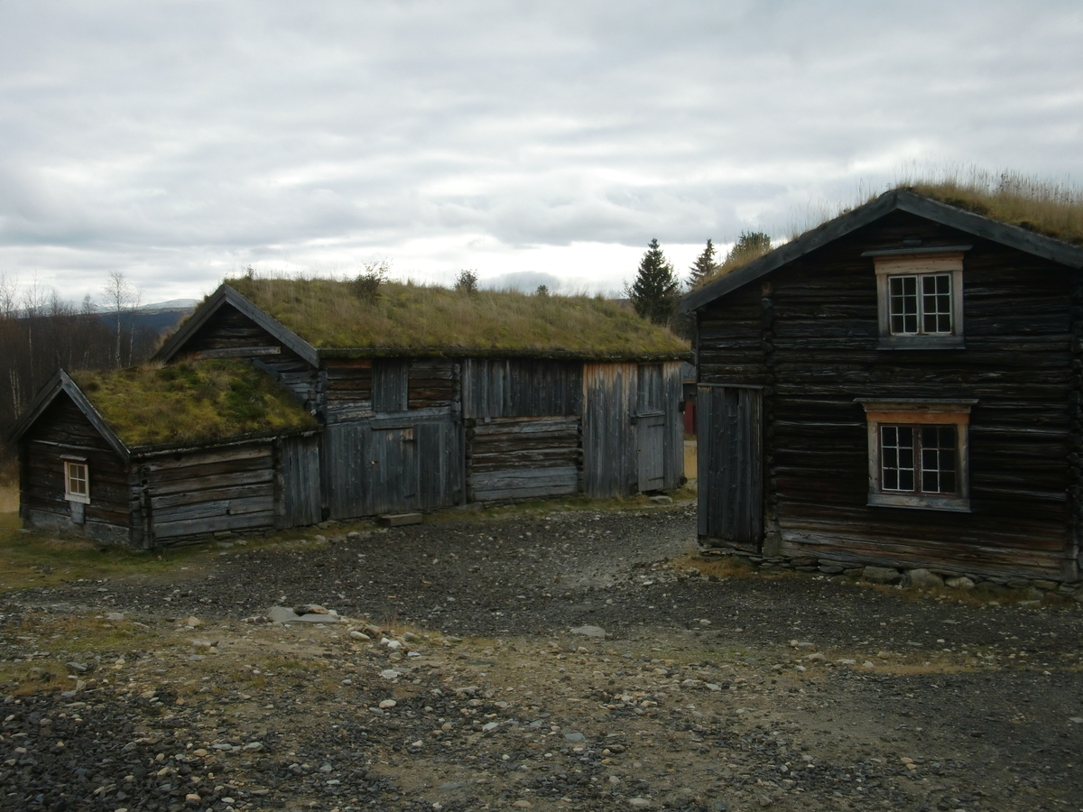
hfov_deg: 49.0
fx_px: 1189
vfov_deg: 37.7
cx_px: 542
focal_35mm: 38
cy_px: 406
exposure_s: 1/125
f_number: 3.9
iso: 64
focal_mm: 6.66
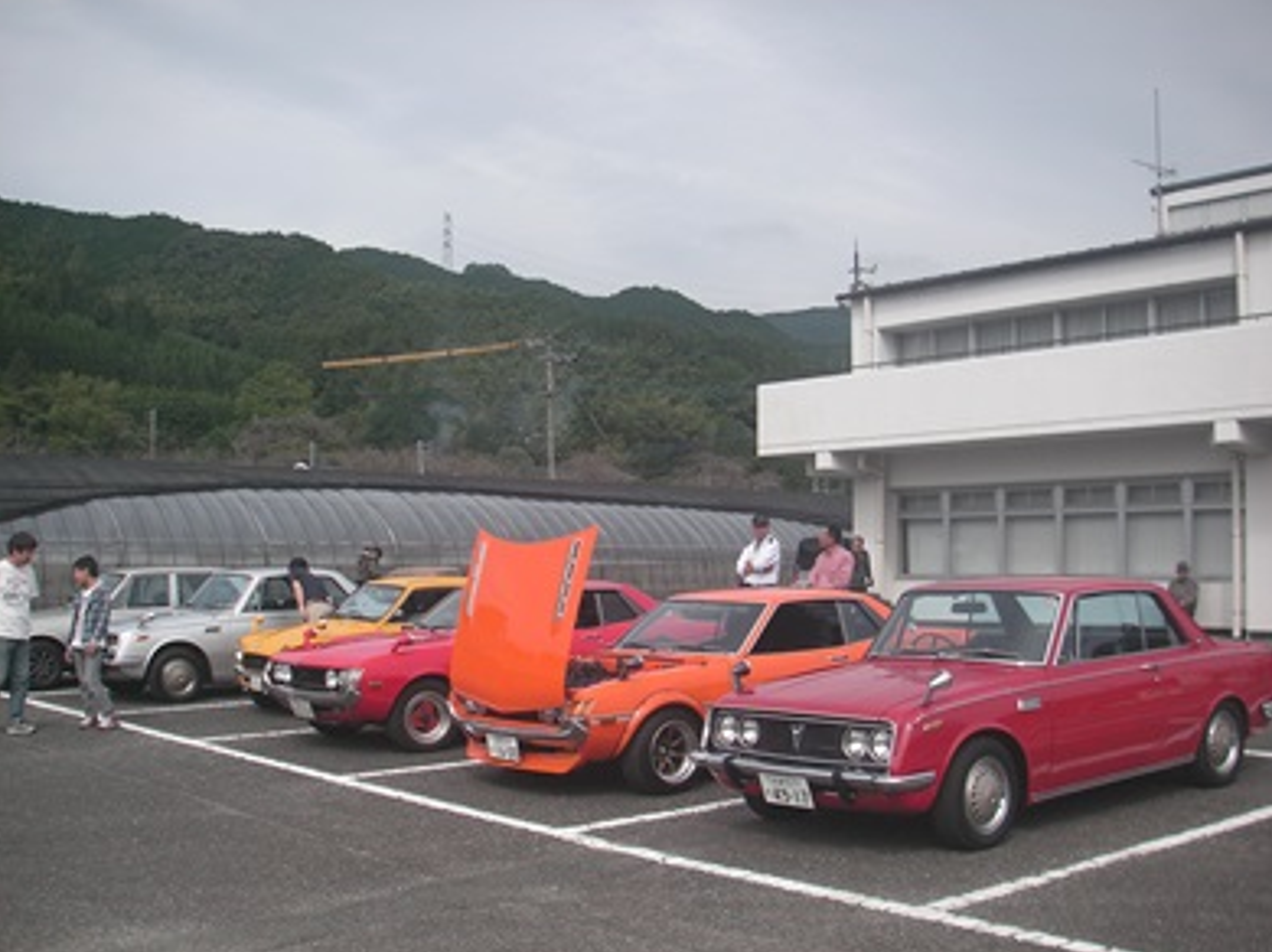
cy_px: 479
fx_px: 1432
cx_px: 649
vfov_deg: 36.8
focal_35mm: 39
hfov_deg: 47.9
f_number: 3.3
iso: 50
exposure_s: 1/750
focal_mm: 6.3
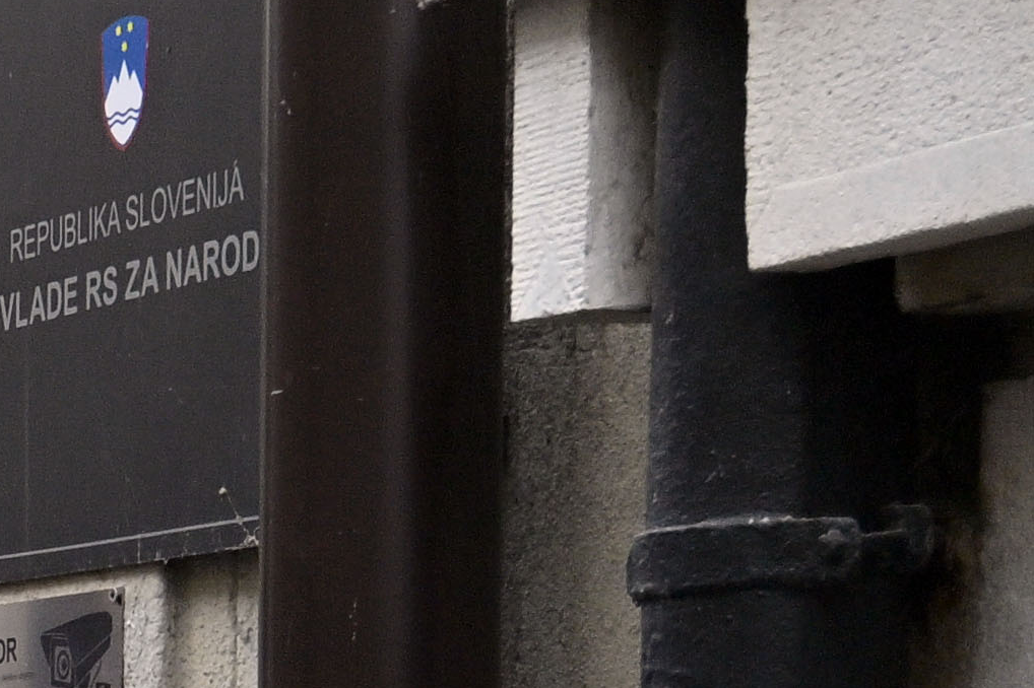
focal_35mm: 208
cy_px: 1213
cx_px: -2027
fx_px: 5972
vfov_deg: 6.5
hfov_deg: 8.4
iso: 250
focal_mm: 35
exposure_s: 1/1000
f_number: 4.5
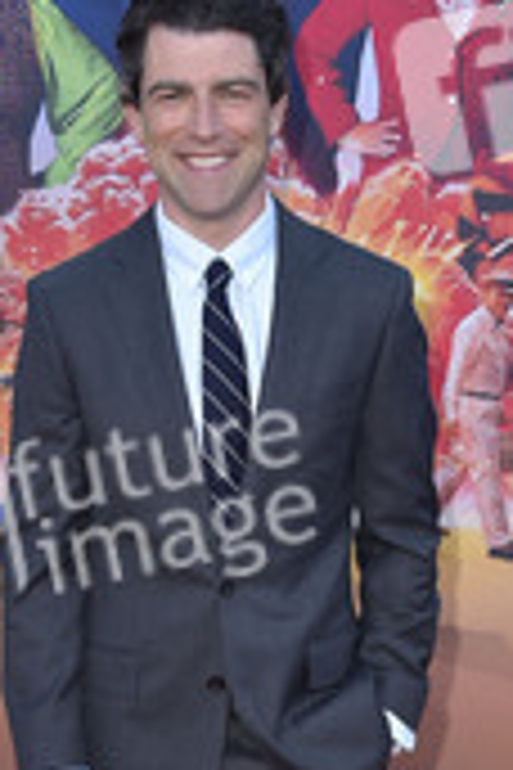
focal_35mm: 84
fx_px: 1795
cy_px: 743
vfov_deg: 23.3
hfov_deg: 16.3
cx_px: 218
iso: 400
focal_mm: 36
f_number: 6.3
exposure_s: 1/250
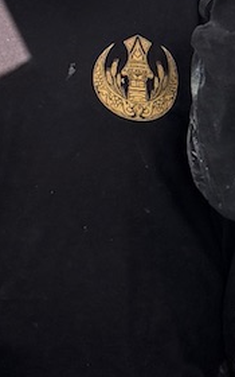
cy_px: -268
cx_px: -209
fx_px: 1906
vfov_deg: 10.7
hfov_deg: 6.9
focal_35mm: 186
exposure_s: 1/2710
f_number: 1.78
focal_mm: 6.76
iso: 80
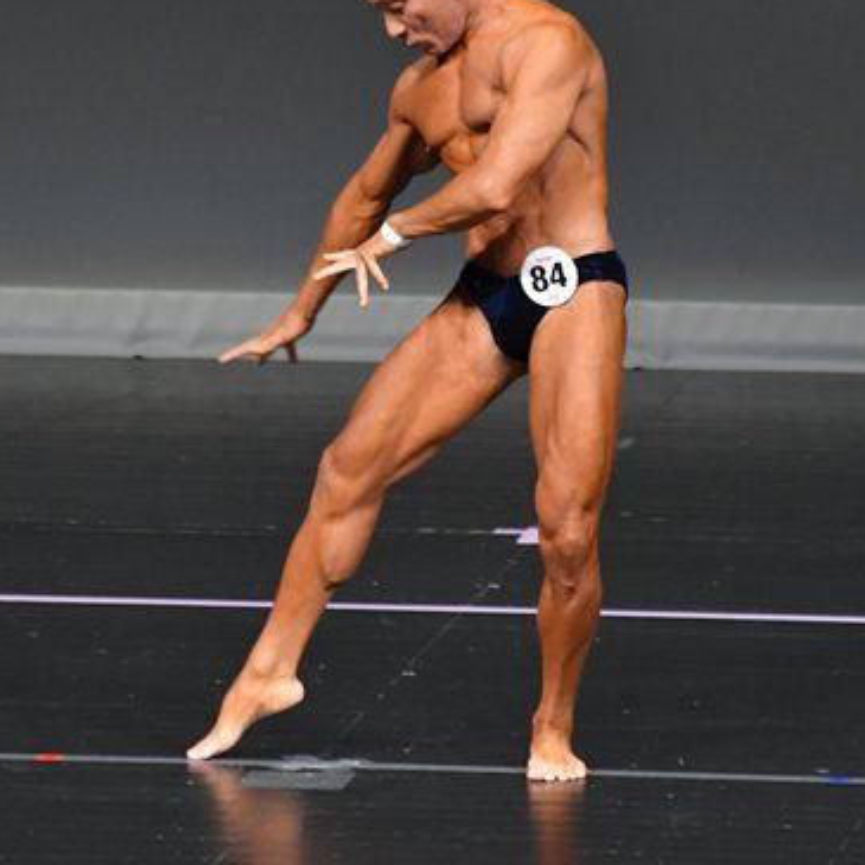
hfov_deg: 2.8
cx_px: 402
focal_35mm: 622
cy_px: 282
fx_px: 17585
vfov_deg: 2.8
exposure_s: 1/400
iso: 4000
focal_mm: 230
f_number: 5.6
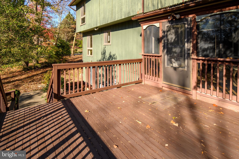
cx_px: 120
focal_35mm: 19
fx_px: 126
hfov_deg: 86.9
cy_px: 80
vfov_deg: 64.5
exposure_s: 1/320
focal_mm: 19
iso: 320
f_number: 16
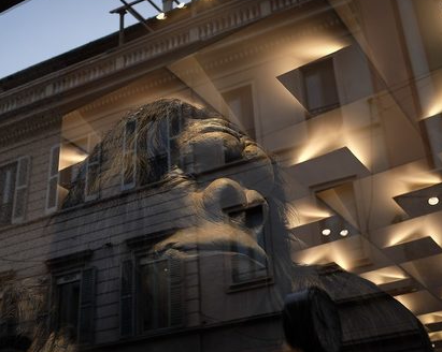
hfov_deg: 38.8
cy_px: 199
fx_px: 627
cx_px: 218
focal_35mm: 48
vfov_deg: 31.4
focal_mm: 23
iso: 200
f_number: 6.4
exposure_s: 1/60
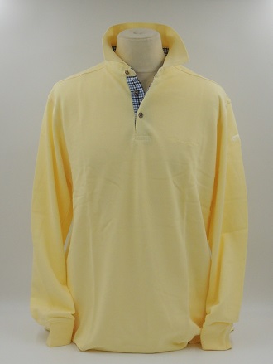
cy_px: 182
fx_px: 368
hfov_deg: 40.8
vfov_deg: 52.6
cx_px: 136
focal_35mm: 35
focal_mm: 6.2
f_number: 3.3
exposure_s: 1/250
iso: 220
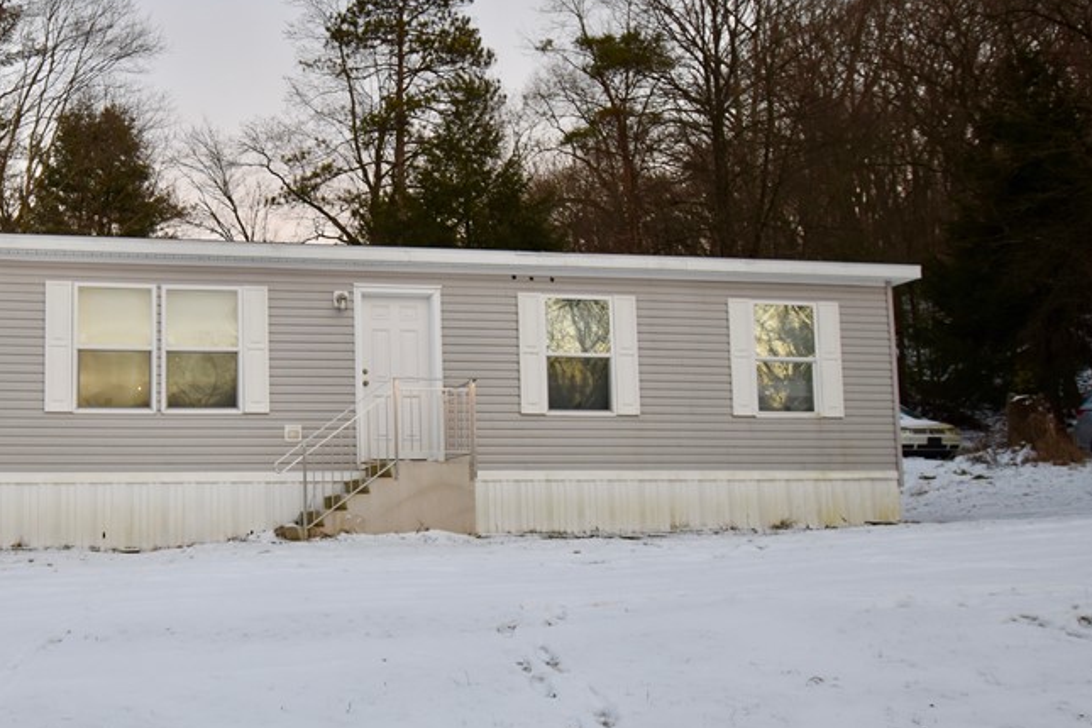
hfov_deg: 54.5
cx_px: 262
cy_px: 428
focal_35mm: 33
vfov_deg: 40.0
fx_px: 996
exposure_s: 1/60
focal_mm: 13
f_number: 5
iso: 400
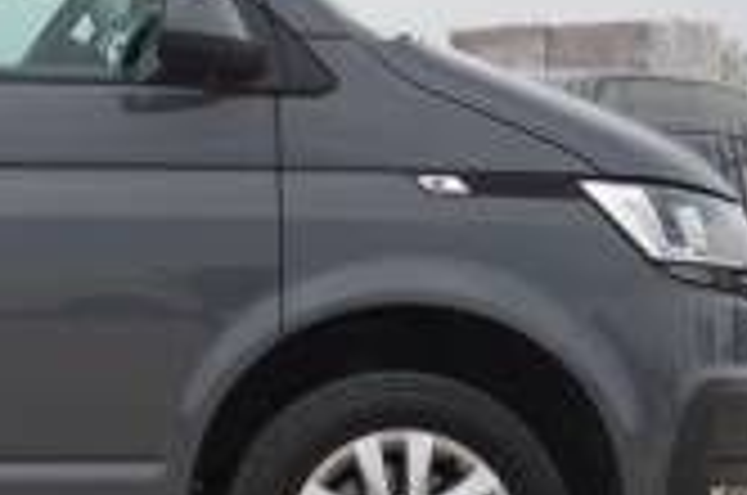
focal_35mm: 203
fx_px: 4203
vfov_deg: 6.7
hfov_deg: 9.8
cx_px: -446
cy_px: 176
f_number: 5.6
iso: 100
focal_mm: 35
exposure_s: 1/60
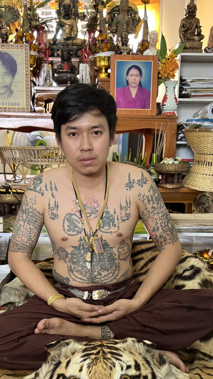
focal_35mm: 40
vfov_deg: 49.5
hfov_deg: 29.7
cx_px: 95
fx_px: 402
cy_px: 257
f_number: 1.5
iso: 250
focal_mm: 5.7
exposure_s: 1/50
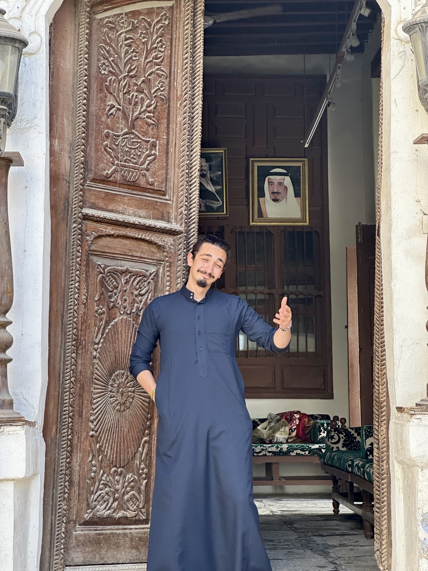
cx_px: 214
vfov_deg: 25.3
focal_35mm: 77
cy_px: 286
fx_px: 1269
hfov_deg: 19.1
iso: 64
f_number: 2.8
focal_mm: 9
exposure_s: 1/99
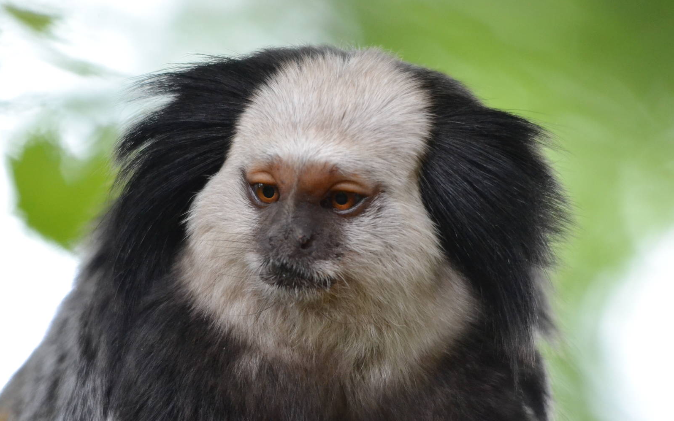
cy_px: 217
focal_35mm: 766
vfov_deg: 1.7
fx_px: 14070
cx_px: 337
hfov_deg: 2.7
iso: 3200
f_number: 6.3
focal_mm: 500
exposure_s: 1/400
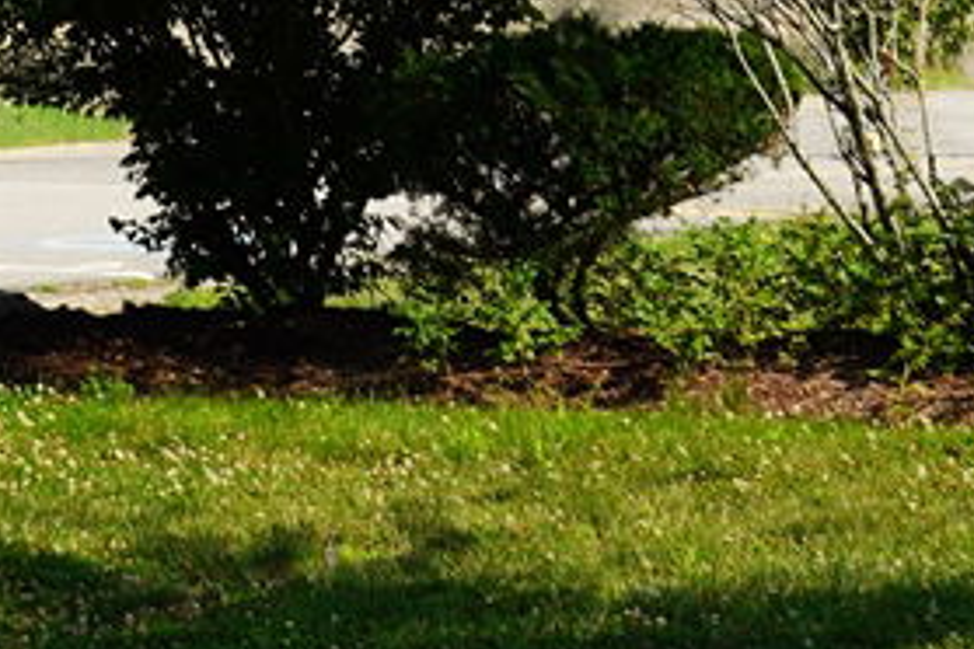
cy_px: -551
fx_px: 5384
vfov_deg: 6.7
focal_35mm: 199
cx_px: 353
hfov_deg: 10.3
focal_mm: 37
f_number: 10
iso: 100
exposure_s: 1/160
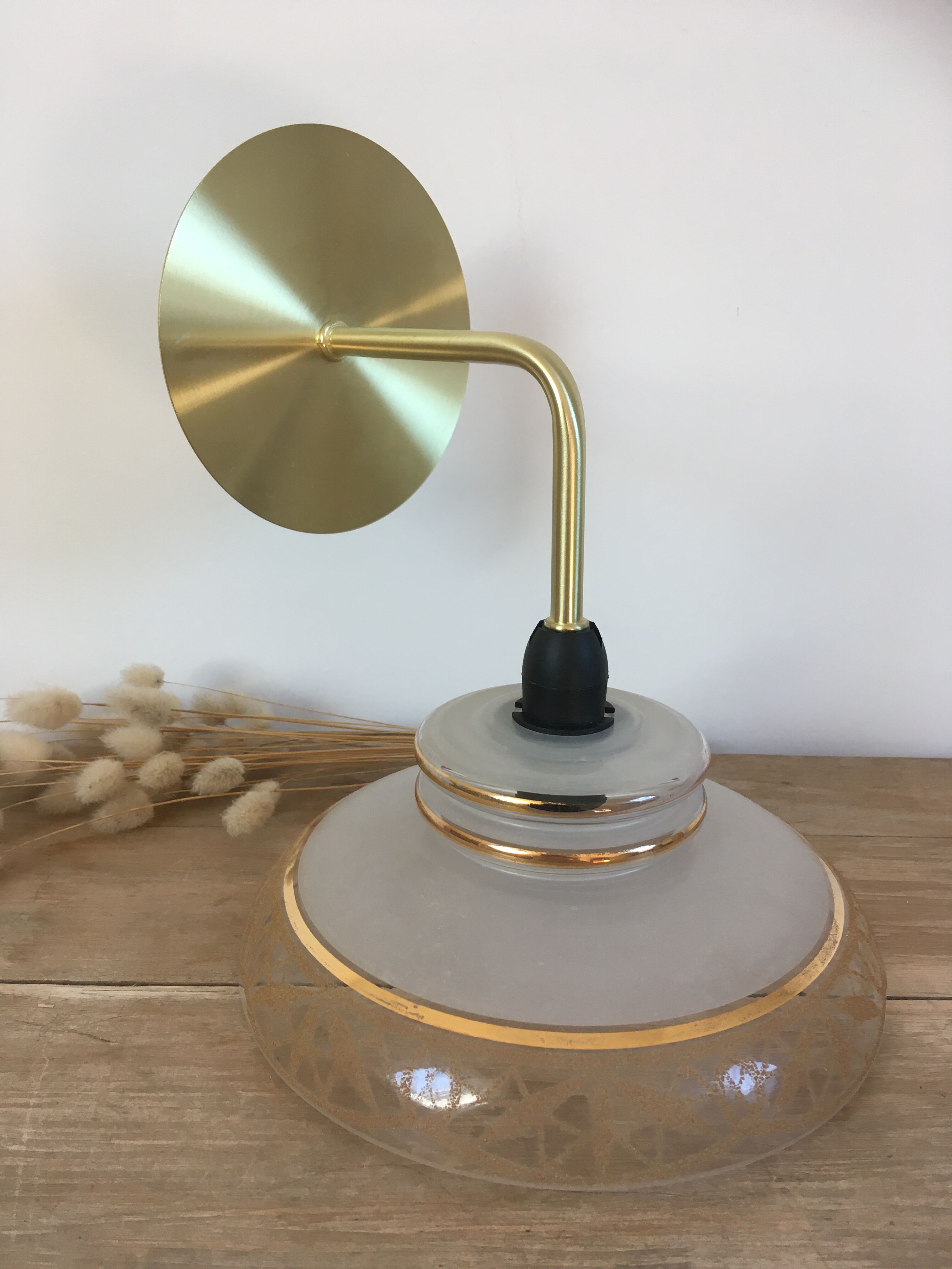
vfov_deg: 61.7
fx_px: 1063
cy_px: 634
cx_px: 476
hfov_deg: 48.2
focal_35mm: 29
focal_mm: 4.15
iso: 25
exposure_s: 1/33
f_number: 2.2
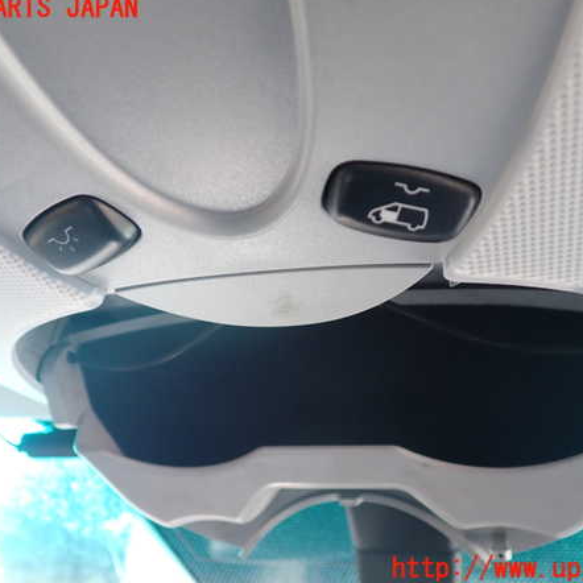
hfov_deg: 46.0
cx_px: 294
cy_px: 289
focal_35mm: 36
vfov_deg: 46.0
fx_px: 686
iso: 200
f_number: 2.3
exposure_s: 1/60
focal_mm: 5.4
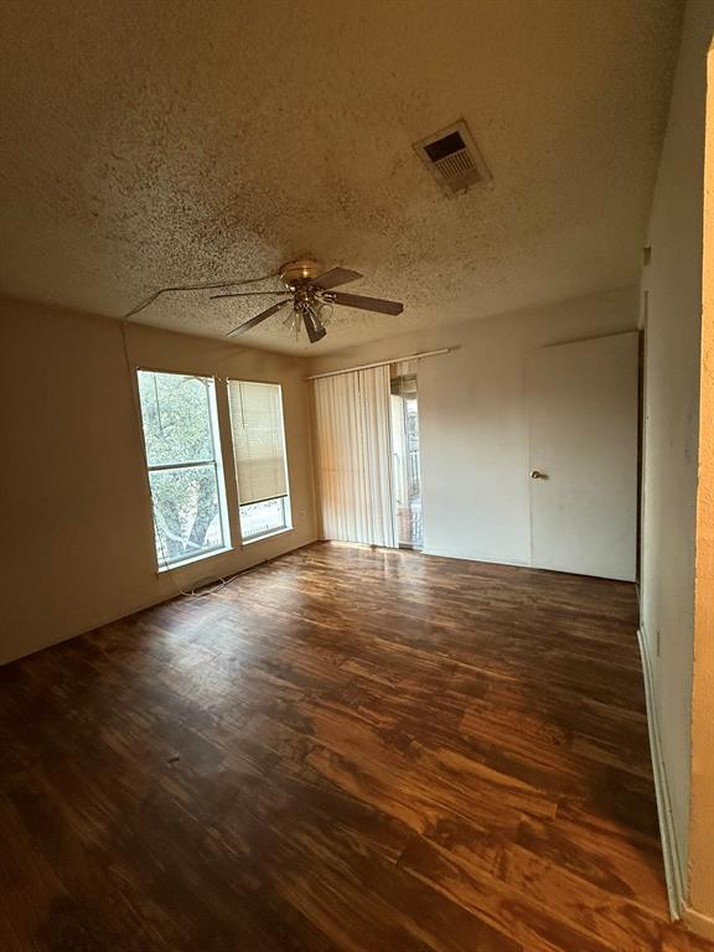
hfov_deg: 85.7
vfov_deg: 102.1
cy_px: 476
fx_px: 385
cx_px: 357
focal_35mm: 14
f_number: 2.2
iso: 400
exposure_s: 1/60
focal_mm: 2.22
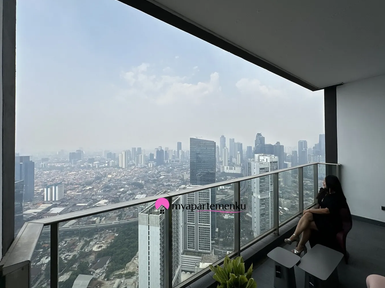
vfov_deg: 81.7
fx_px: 167
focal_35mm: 15
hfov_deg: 98.1
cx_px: 200
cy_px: 139
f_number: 2.2
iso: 50
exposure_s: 1/3040
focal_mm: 2.22
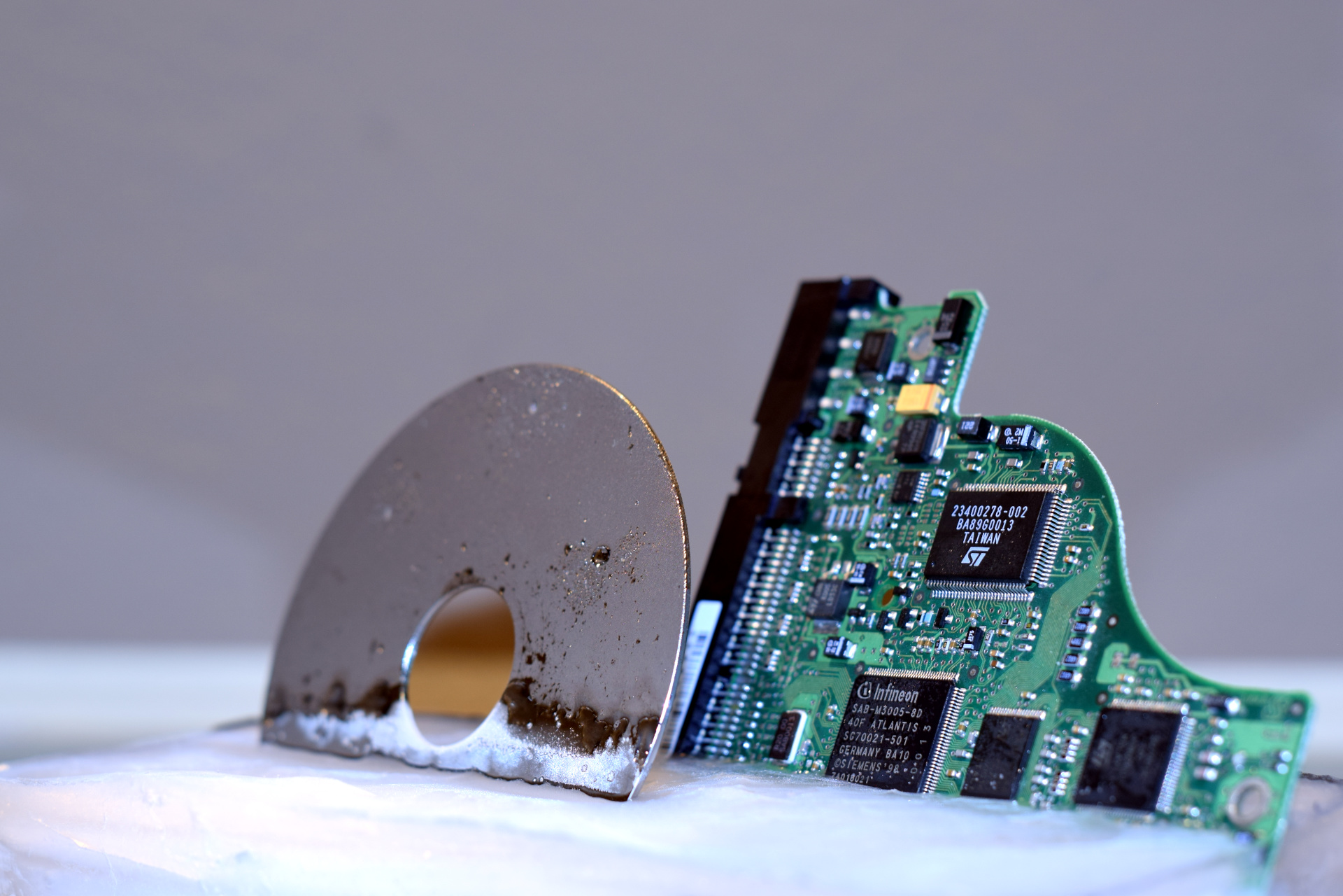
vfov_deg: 18.2
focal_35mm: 75
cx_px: 672
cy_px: 448
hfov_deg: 27.0
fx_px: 2798
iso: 200
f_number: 5.6
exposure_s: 1/10
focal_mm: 50
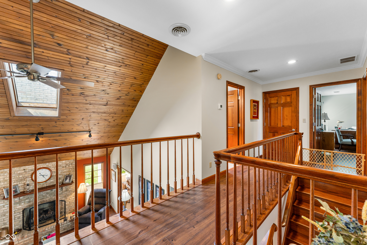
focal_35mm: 14
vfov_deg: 81.2
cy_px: 122
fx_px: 143
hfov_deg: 104.2
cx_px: 184
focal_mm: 14
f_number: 8
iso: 400
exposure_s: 1/40
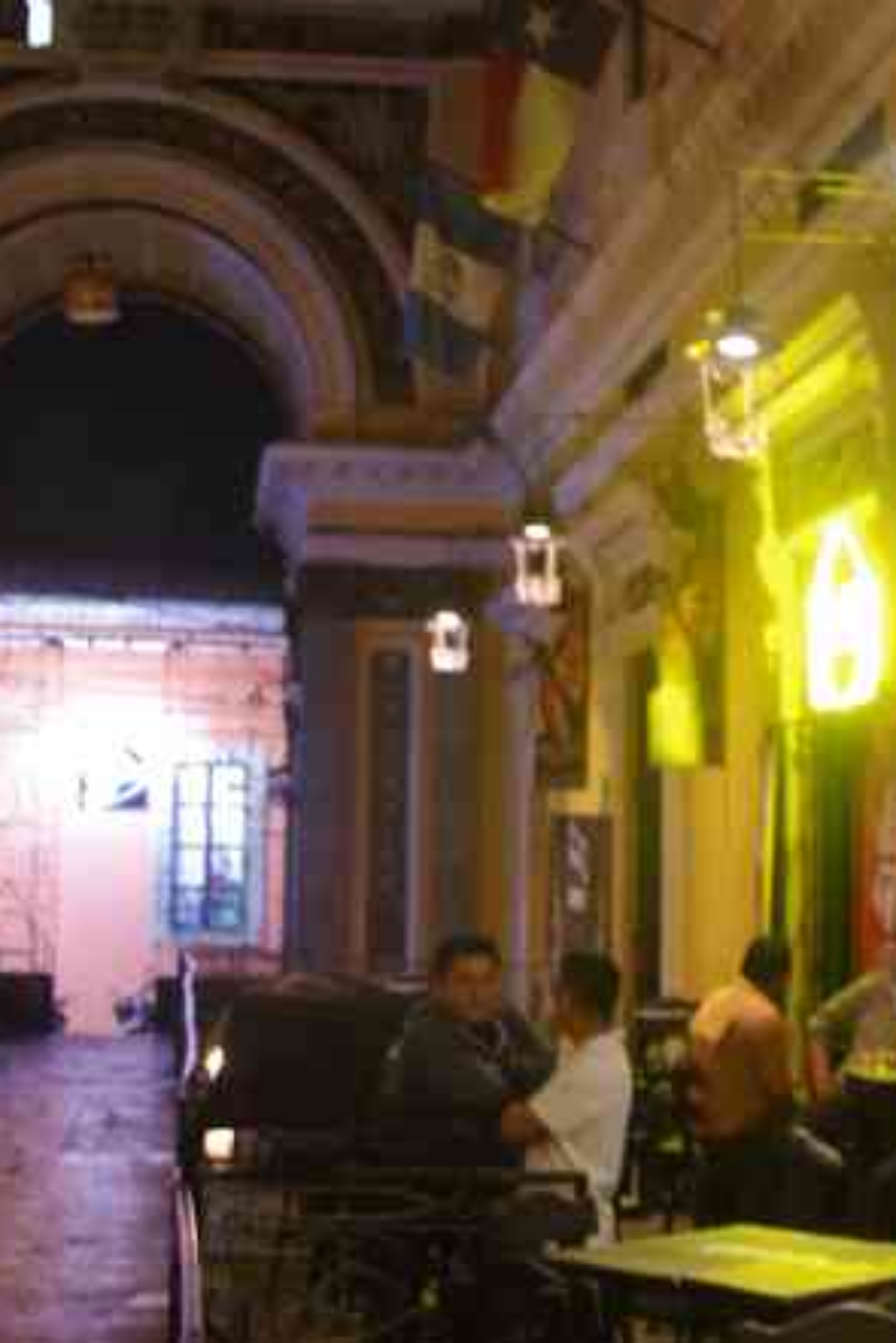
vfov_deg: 28.8
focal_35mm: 70
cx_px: 443
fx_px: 2611
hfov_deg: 19.5
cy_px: 545
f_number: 3.5
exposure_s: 1/5
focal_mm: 20.6
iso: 3200
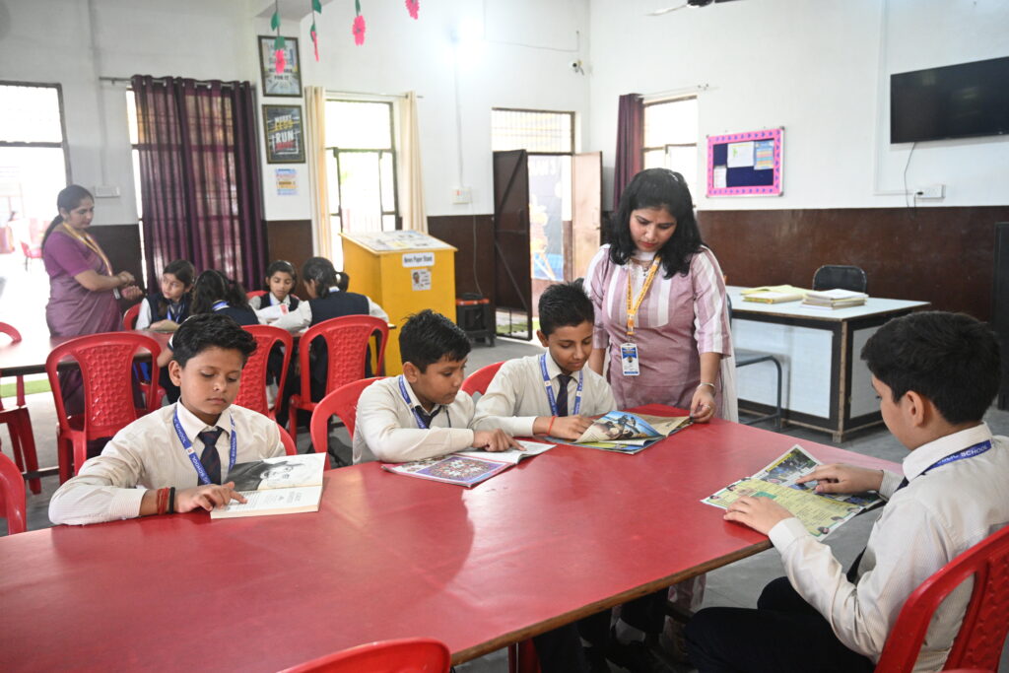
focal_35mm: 30
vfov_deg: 43.6
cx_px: 504
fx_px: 841
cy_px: 336
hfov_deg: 61.9
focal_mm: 30
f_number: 4
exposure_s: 1/125
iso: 3200
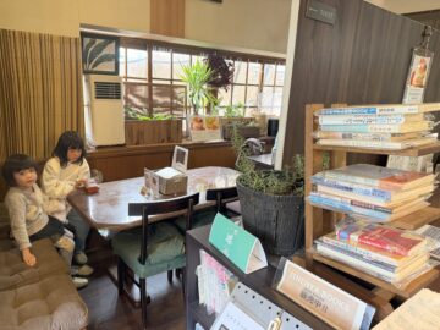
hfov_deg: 71.6
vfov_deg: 56.8
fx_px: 305
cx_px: 220
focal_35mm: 24
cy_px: 165
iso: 400
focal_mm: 6.76
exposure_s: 1/60
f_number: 1.78
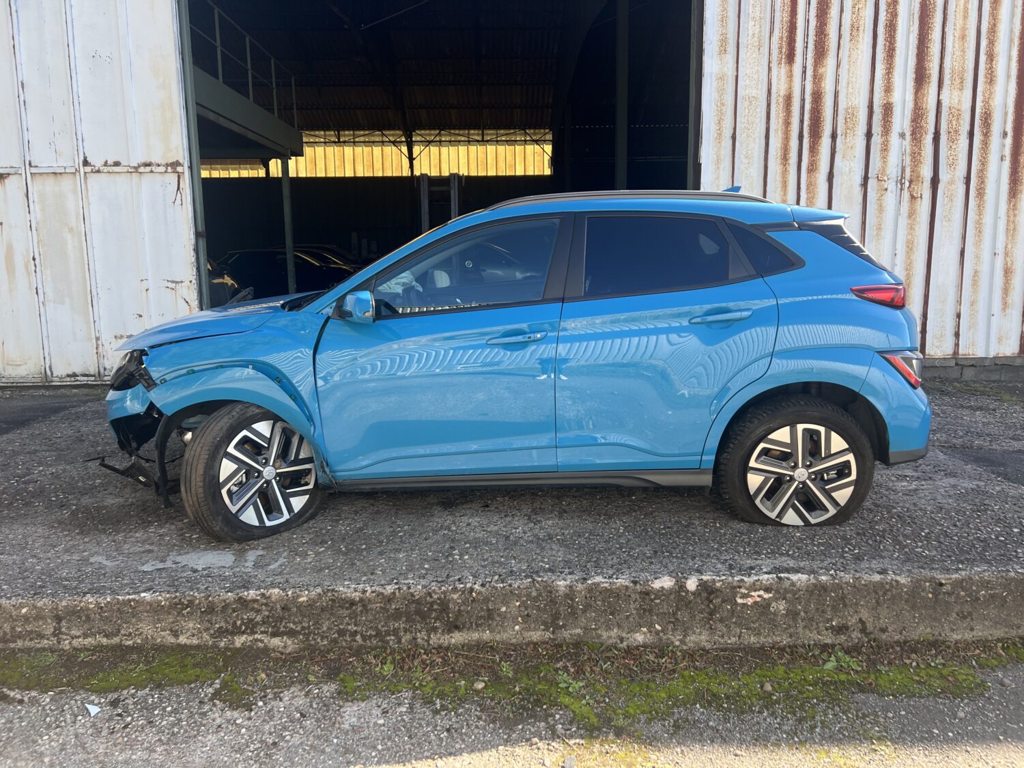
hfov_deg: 67.3
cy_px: 384
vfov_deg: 53.1
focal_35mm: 26
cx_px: 512
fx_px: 769
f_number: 1.5
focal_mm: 5.7
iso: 50
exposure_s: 1/611
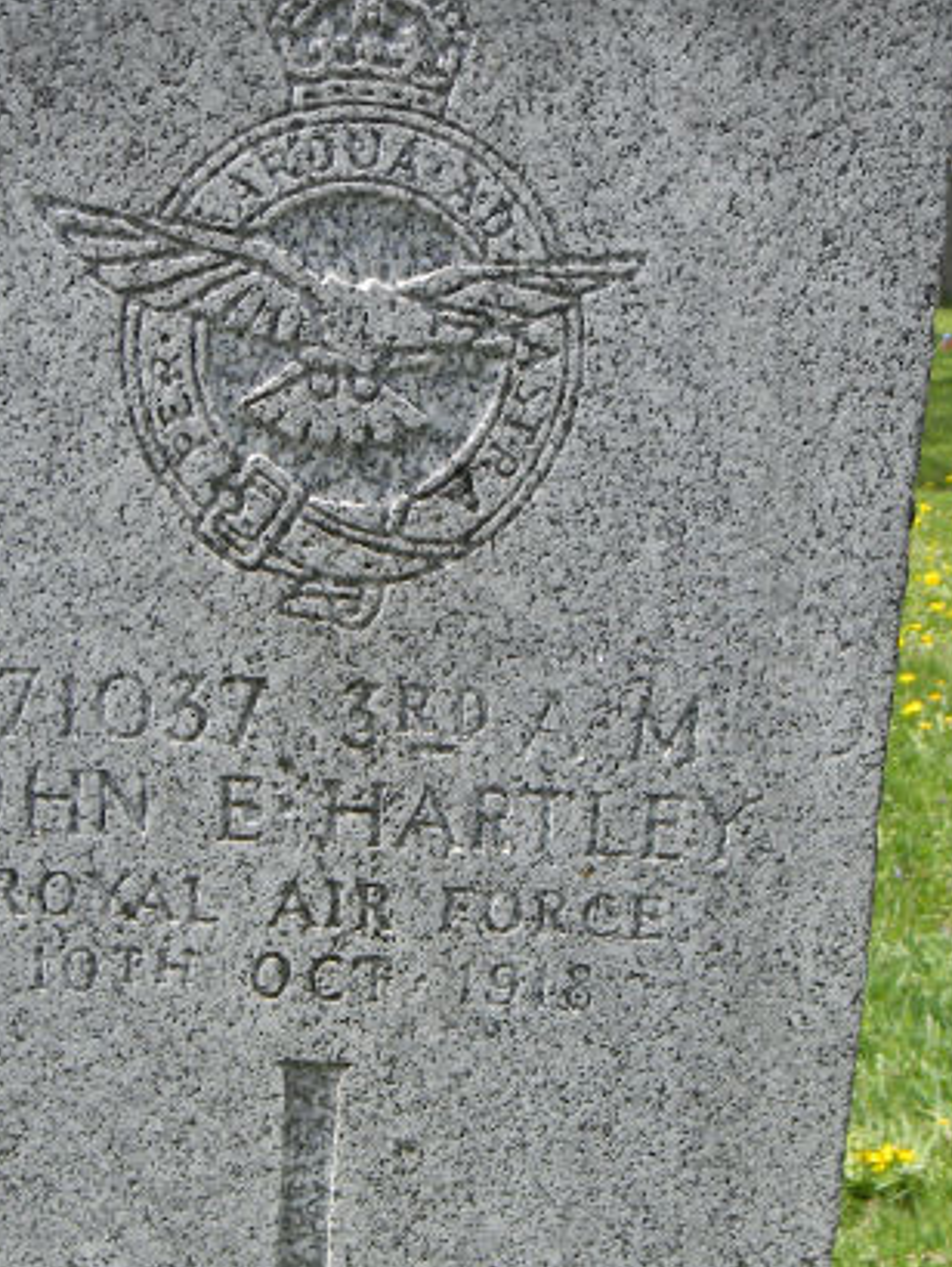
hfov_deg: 18.4
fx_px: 2930
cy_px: 1075
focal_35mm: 80
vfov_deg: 23.9
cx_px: 389
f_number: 3.8
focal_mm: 7.3
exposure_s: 1/332
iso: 80
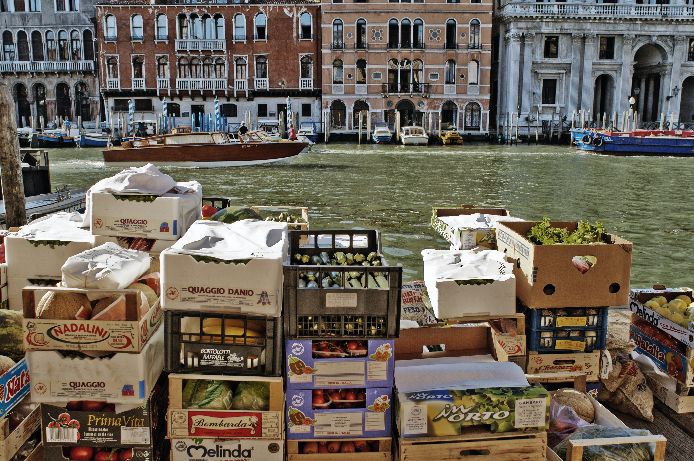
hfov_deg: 62.0
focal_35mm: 30
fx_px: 578
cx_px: 347
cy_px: 230
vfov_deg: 43.5
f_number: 7.1
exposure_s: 1/400
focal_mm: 20
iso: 200
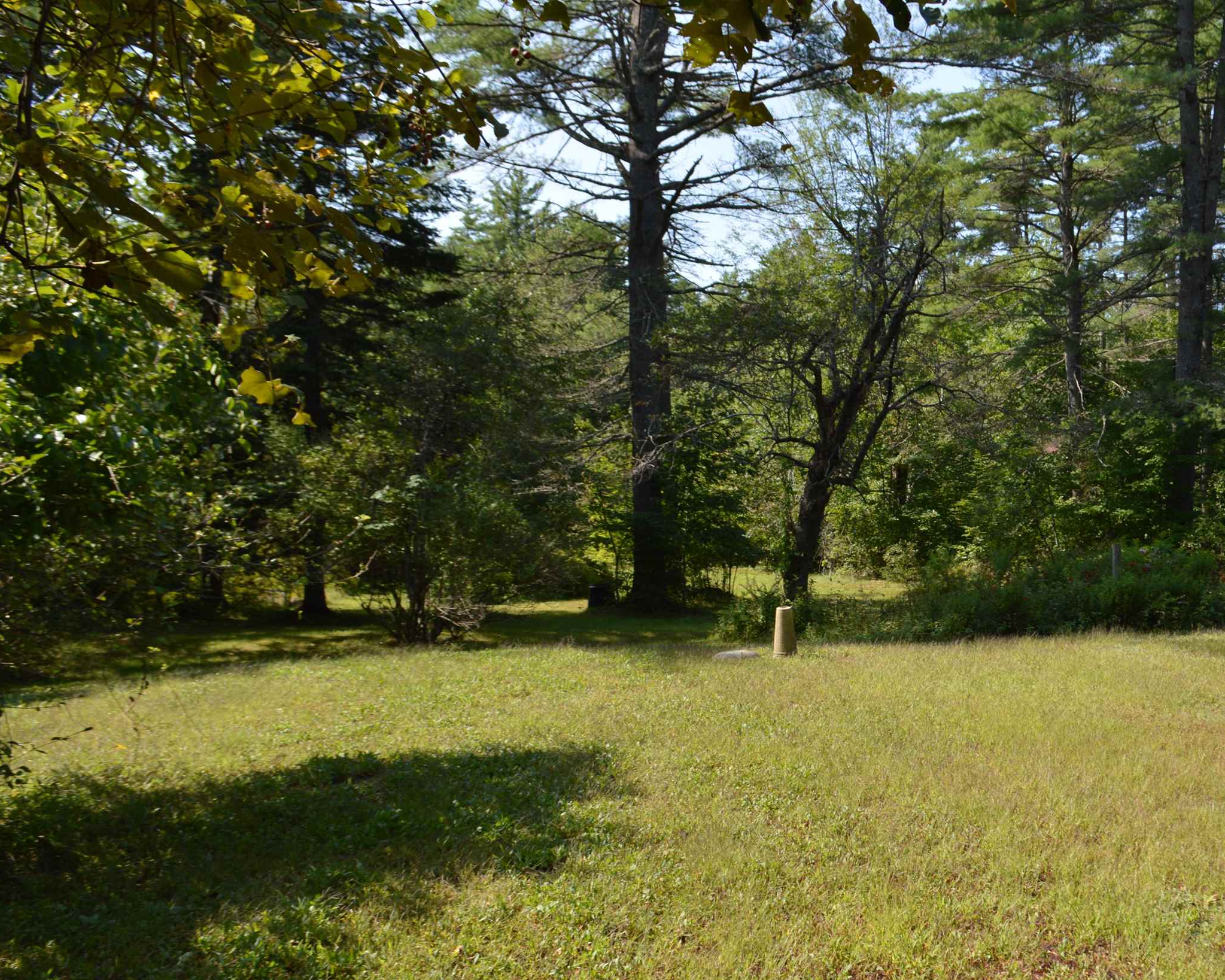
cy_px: 573
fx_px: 1378
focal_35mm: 38
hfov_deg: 46.9
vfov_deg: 39.0
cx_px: 846
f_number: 6.3
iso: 100
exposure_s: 1/160
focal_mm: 18
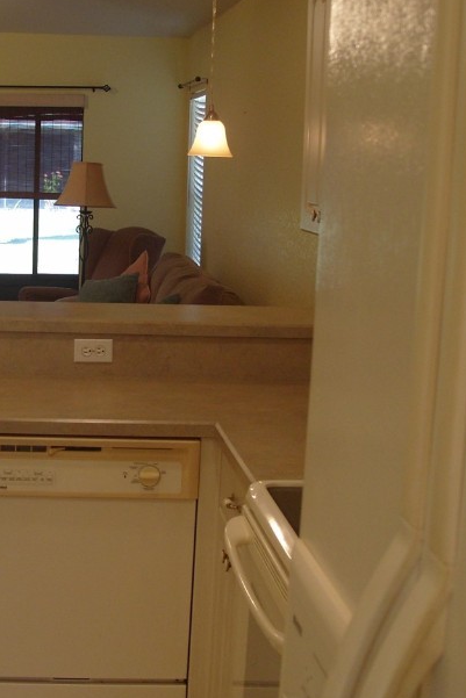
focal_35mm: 62
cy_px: 321
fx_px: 1203
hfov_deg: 21.5
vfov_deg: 32.4
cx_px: 55
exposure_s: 1/45
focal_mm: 7.8
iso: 100
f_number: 2.8
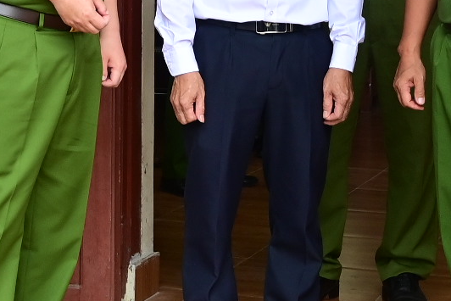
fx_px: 1529
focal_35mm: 122
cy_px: -26
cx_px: 38
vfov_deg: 11.1
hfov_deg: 16.5
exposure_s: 1/200
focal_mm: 22
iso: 640
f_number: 4
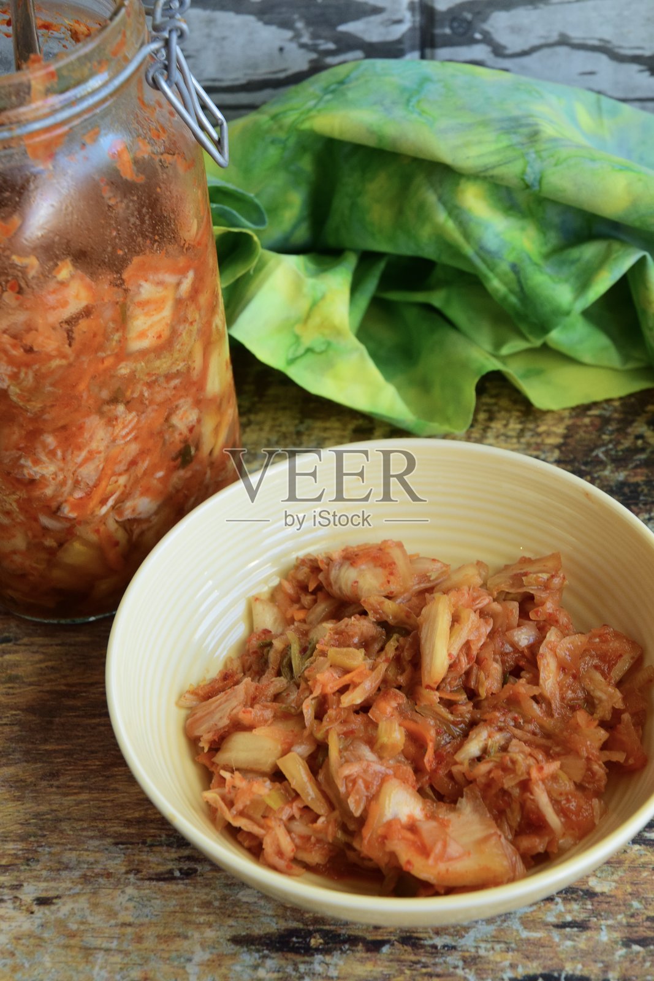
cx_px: 327
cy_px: 490
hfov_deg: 21.6
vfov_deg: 31.9
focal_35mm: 63
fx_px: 1716
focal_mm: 42
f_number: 5.6
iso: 640
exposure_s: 1/100
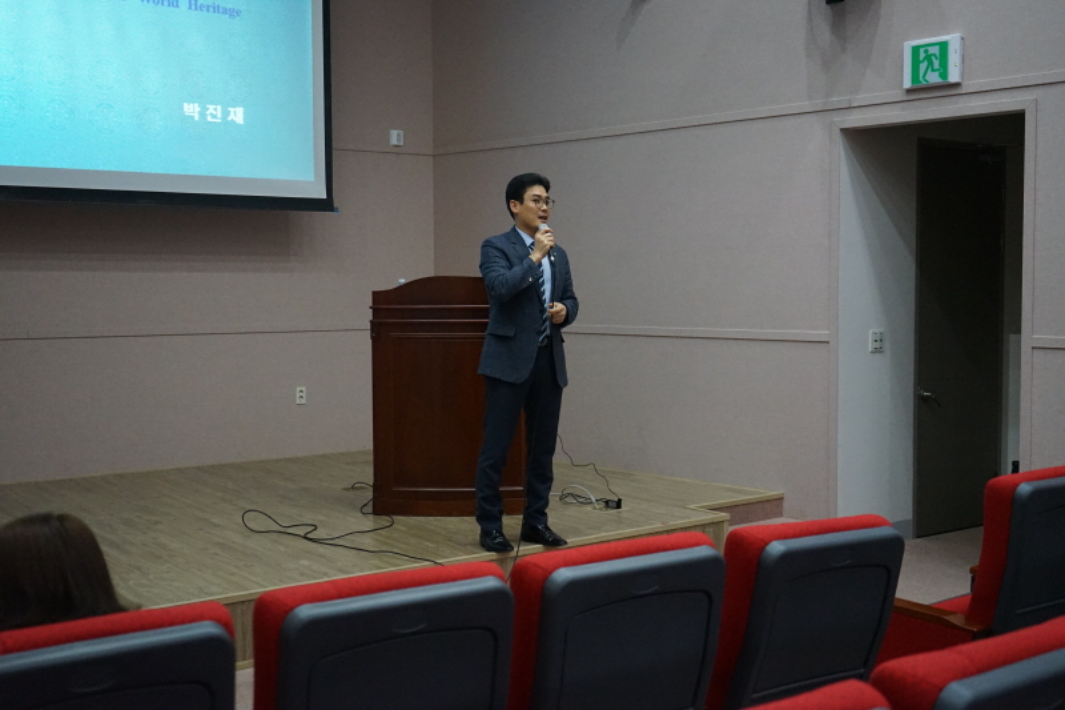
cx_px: 532
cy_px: 355
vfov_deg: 33.4
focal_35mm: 40
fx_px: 1183
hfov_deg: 48.5
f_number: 4
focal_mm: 40
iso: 5000
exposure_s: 1/160
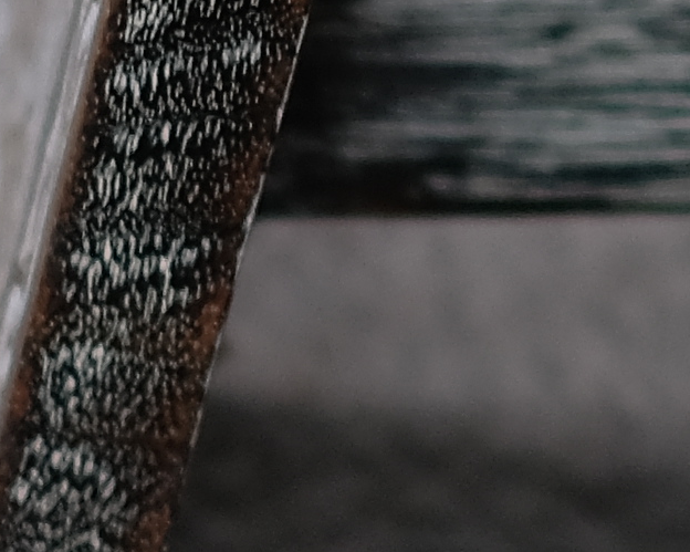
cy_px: -464
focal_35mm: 478
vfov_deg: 3.2
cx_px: 1319
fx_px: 9760
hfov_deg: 4.0
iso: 320
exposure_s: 1/125
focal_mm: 35
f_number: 1.4
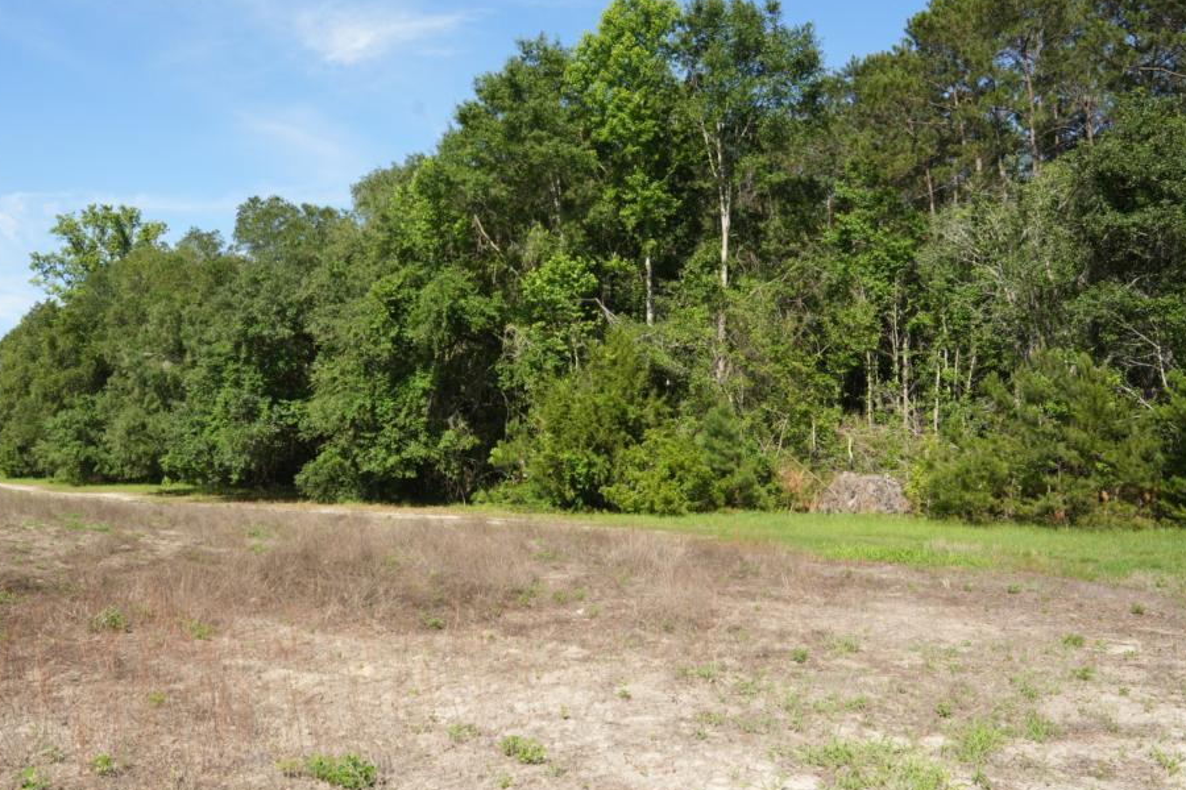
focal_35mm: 32
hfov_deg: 58.1
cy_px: 429
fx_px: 1054
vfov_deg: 41.1
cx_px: 455
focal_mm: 24
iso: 160
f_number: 9
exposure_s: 1/200
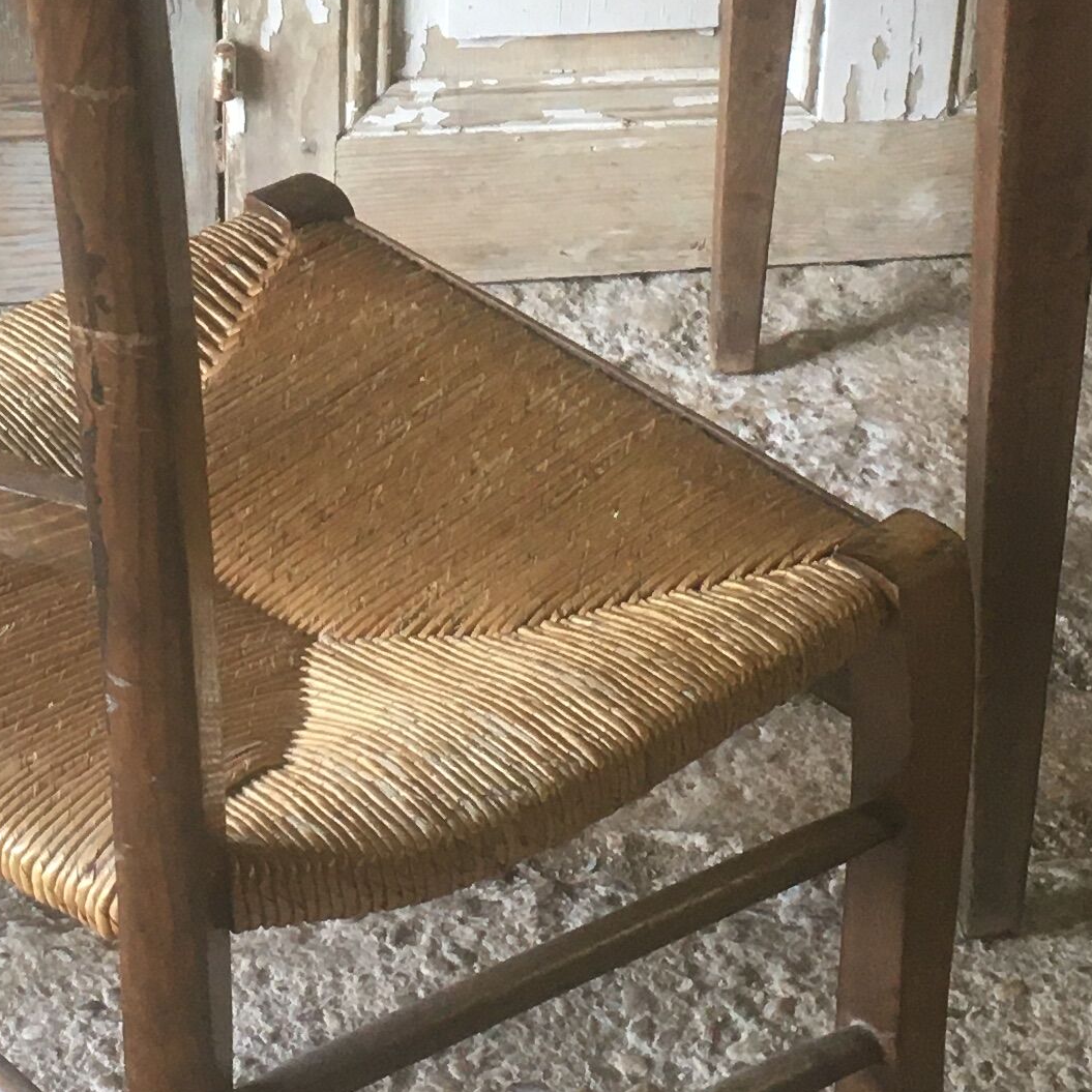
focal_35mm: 98
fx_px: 3498
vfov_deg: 17.2
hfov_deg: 17.7
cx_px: 298
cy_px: -71
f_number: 2.2
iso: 50
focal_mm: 4.15
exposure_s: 1/33
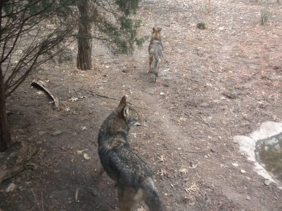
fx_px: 310
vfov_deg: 37.7
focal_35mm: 38
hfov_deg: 49.0
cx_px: 138
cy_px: 107
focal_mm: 6.6
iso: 400
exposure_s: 1/234
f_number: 3.5
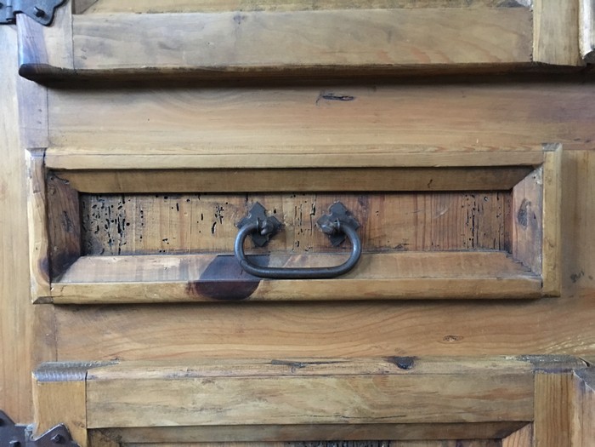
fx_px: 498
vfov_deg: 48.2
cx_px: 298
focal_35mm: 29
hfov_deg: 61.7
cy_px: 224
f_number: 2.2
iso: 500
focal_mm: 4.15
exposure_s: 1/17
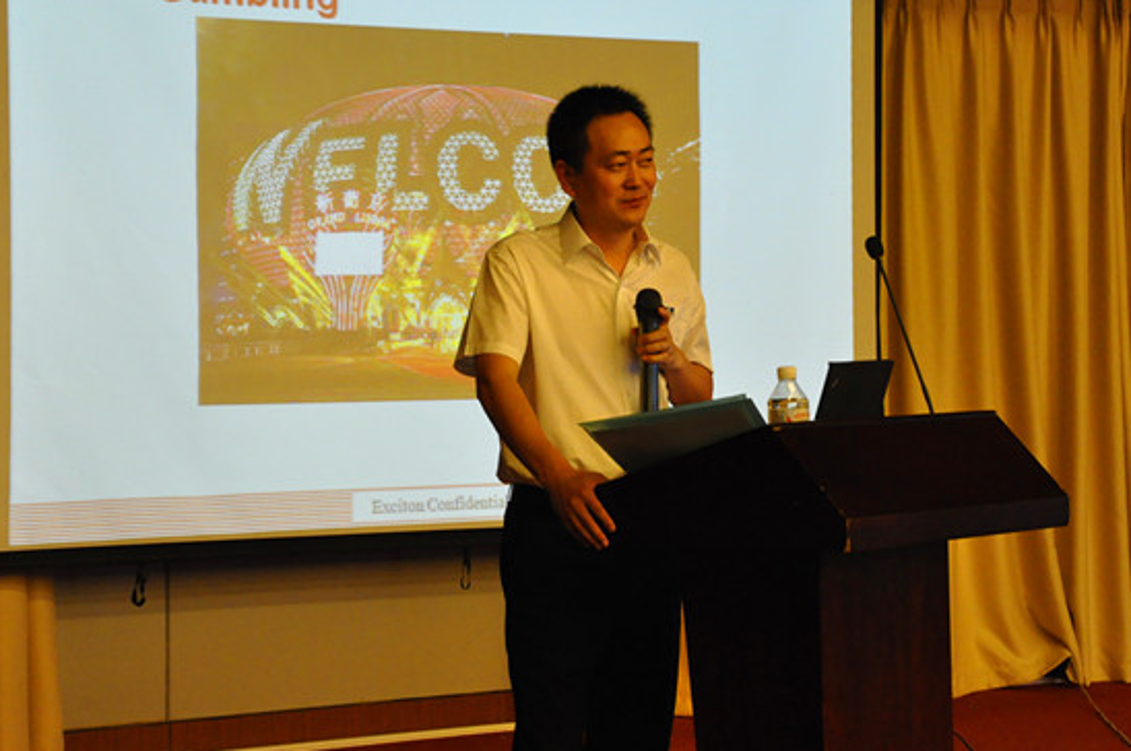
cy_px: 282
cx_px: 648
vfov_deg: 14.8
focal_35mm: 92
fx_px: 2887
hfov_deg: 22.1
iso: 1600
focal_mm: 42
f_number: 8
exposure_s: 1/60
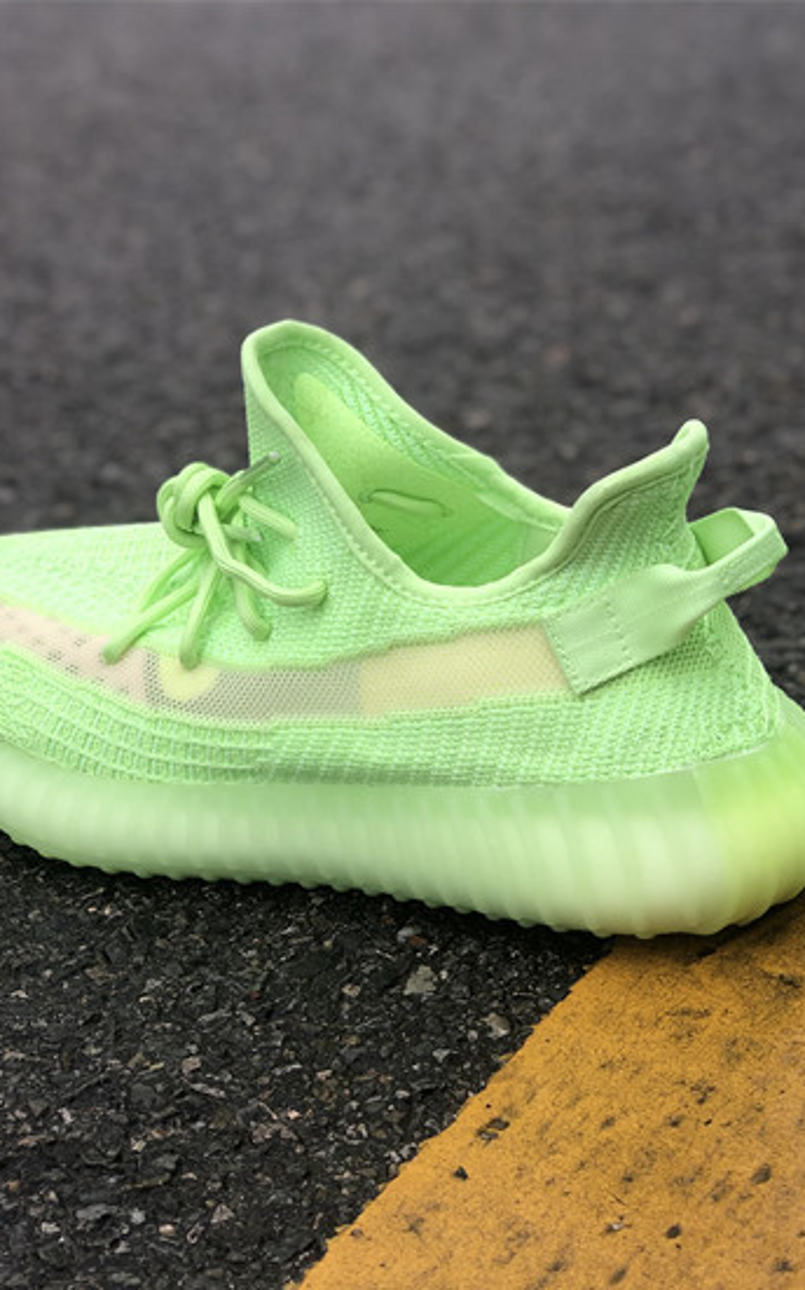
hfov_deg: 17.5
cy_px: 647
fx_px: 2600
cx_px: 606
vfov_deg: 27.9
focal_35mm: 74
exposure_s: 1/120
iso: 25
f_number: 2.4
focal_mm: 6
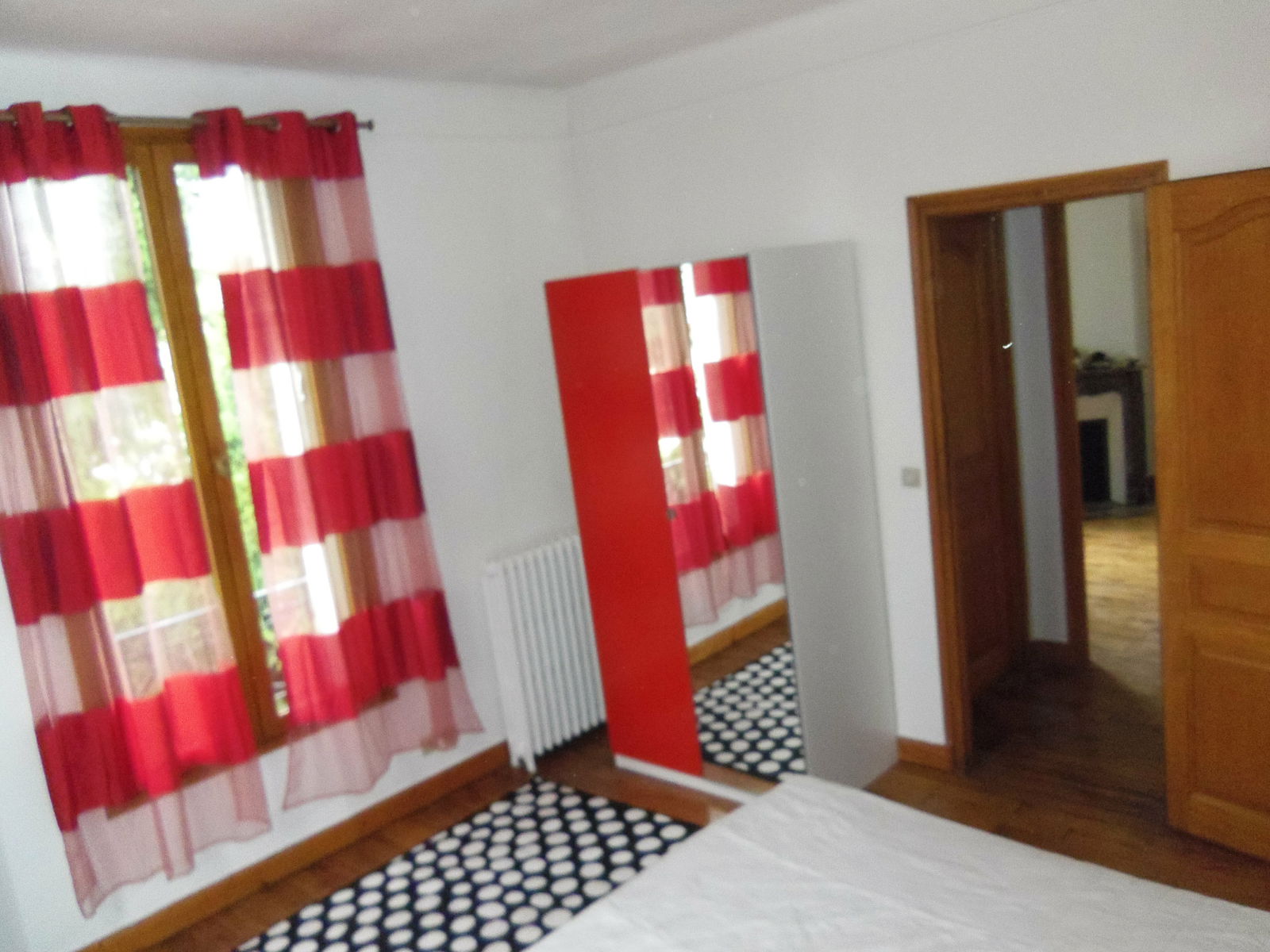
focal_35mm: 28
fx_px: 1027
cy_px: 476
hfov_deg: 63.4
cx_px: 635
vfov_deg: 49.7
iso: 640
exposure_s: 1/40
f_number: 3.9
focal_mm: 5
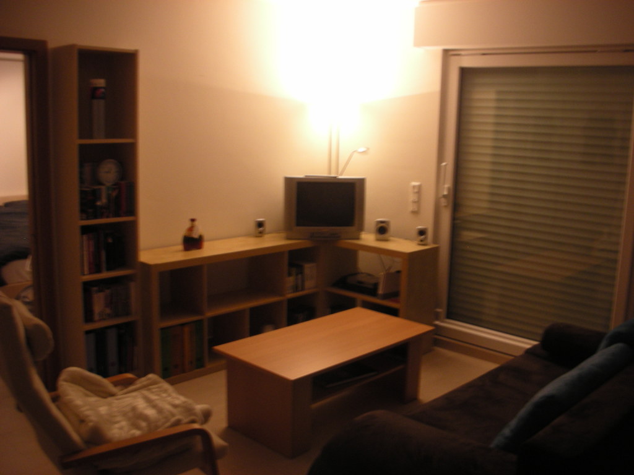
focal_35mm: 35
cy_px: 238
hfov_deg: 52.6
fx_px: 641
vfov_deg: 40.7
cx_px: 317
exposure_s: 1/3.9
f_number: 3
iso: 100
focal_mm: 5.8
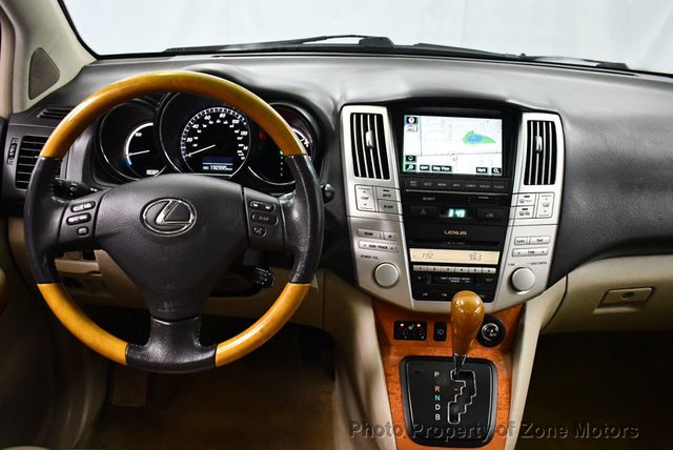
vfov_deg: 36.9
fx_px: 674
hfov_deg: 53.1
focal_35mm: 36
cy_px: 225
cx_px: 336
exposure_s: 1/125
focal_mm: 18
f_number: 3.5
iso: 3200
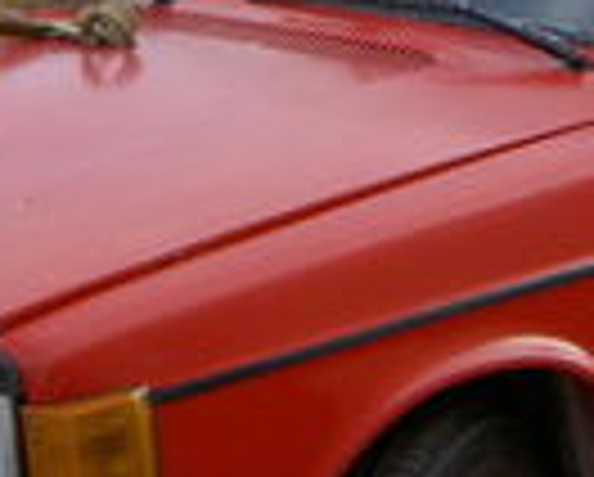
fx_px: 2835
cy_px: 90
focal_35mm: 161
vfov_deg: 9.6
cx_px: 522
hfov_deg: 11.9
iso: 50
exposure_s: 1/250
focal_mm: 5.6
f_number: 2.8
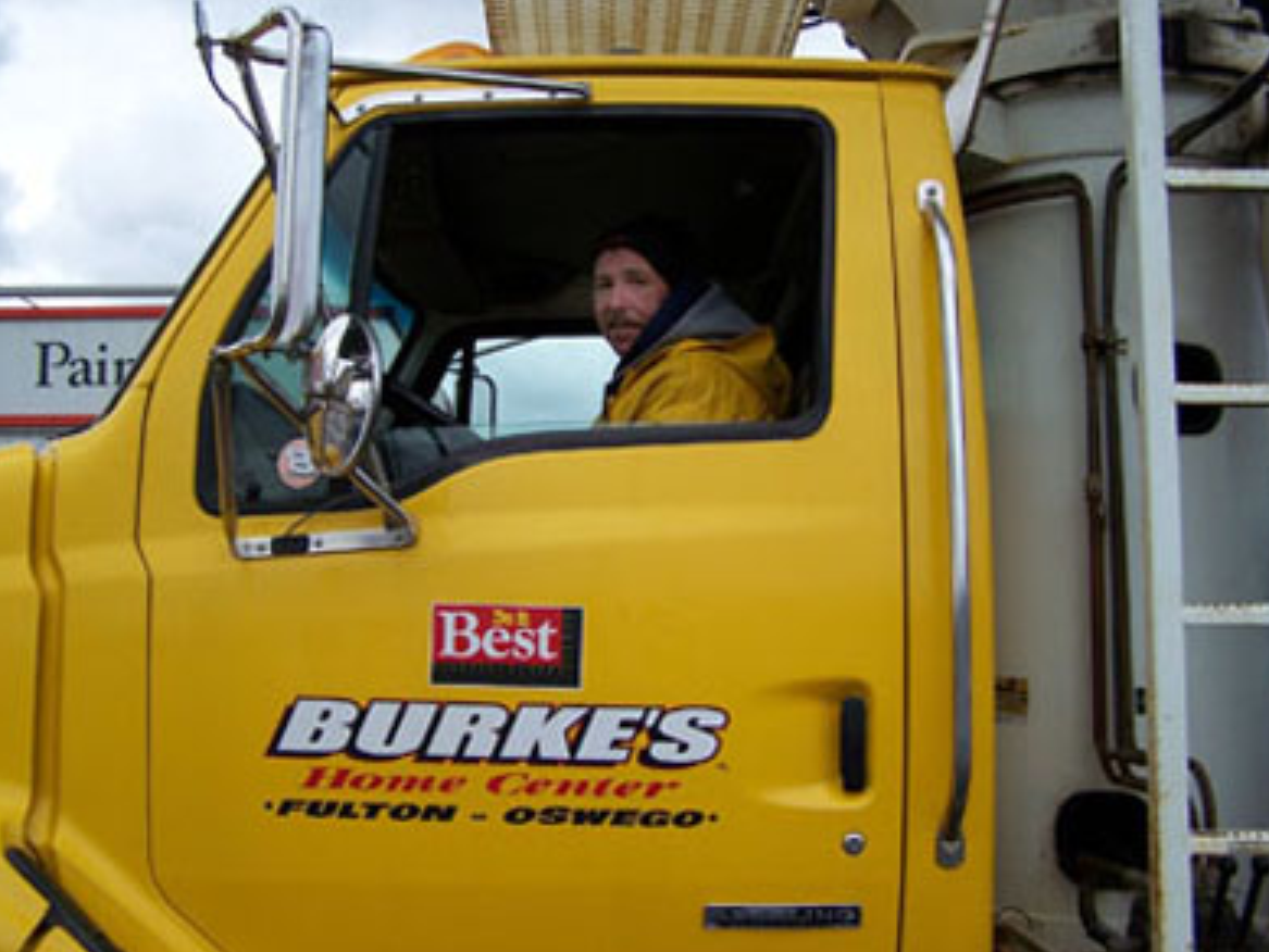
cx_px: 617
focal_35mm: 41
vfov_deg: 35.2
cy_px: 458
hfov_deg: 45.8
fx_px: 1503
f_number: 2.8
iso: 80
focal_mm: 6.3
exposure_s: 1/160
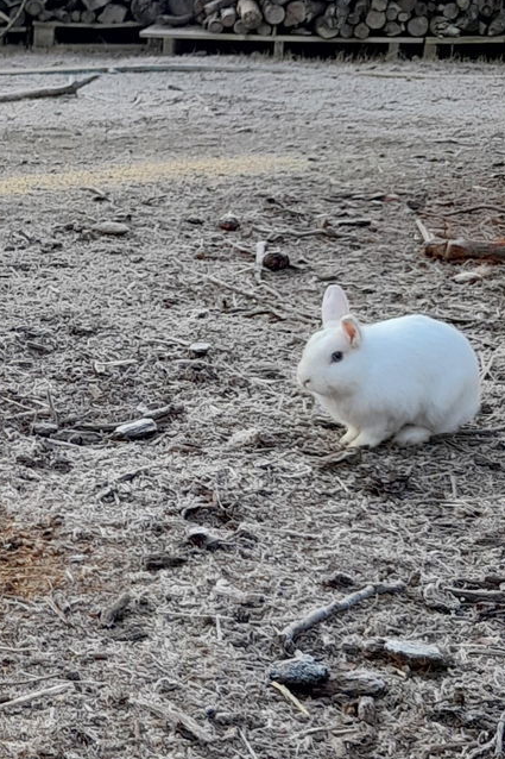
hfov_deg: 15.2
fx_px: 1831
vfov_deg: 23.4
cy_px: 379
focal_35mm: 87
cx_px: -88
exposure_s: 1/100
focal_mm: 4.6
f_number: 2
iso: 25
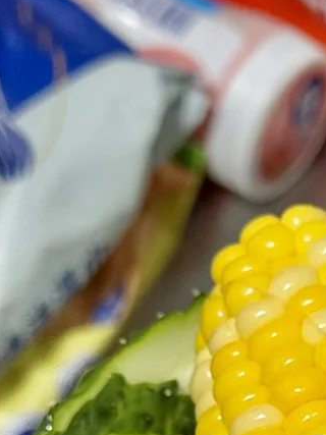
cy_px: 711
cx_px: 547
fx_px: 2035
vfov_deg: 11.5
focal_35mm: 162
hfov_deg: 8.8
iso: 64
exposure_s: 1/444
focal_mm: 6.76
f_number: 1.78
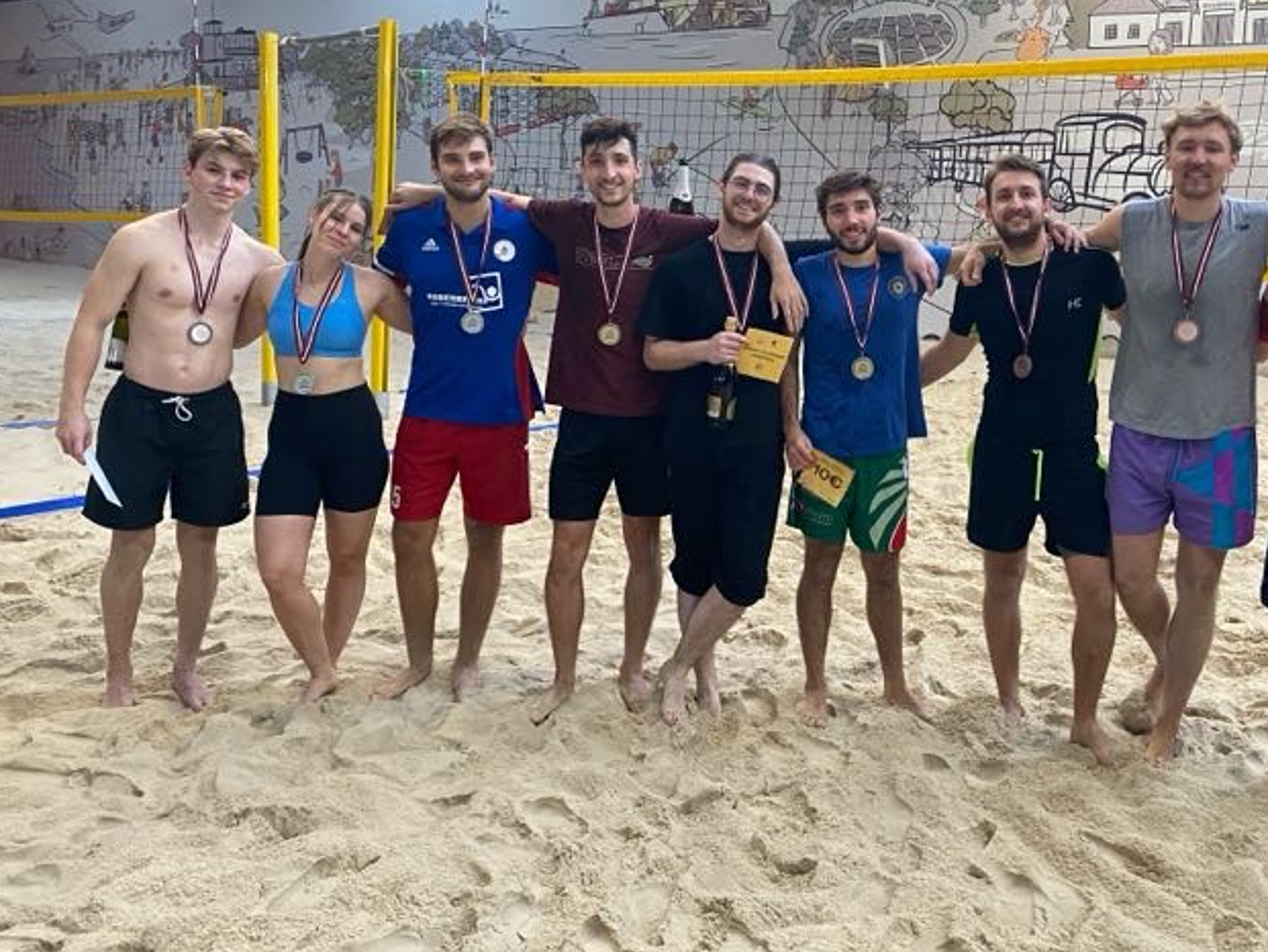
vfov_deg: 40.5
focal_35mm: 35
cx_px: 792
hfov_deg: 52.1
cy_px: 371
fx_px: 1282
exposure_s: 1/50
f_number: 1.8
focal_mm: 4.25
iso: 125
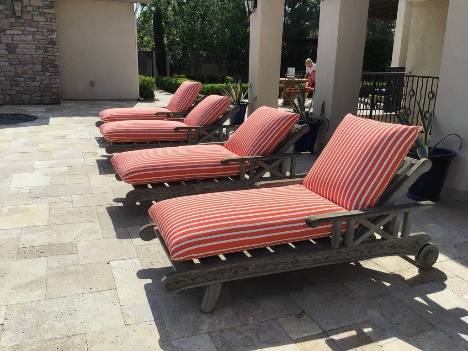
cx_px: 234
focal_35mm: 31
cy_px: 176
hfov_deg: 58.4
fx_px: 419
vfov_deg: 45.4
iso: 25
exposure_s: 1/1852
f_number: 2.4
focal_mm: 3.3
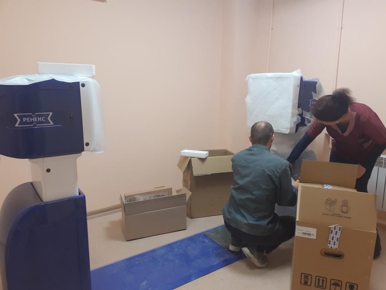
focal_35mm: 27
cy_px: 145
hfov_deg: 65.3
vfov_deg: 51.4
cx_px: 193
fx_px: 301
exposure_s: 1/50
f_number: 1.9
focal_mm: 3.6
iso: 125
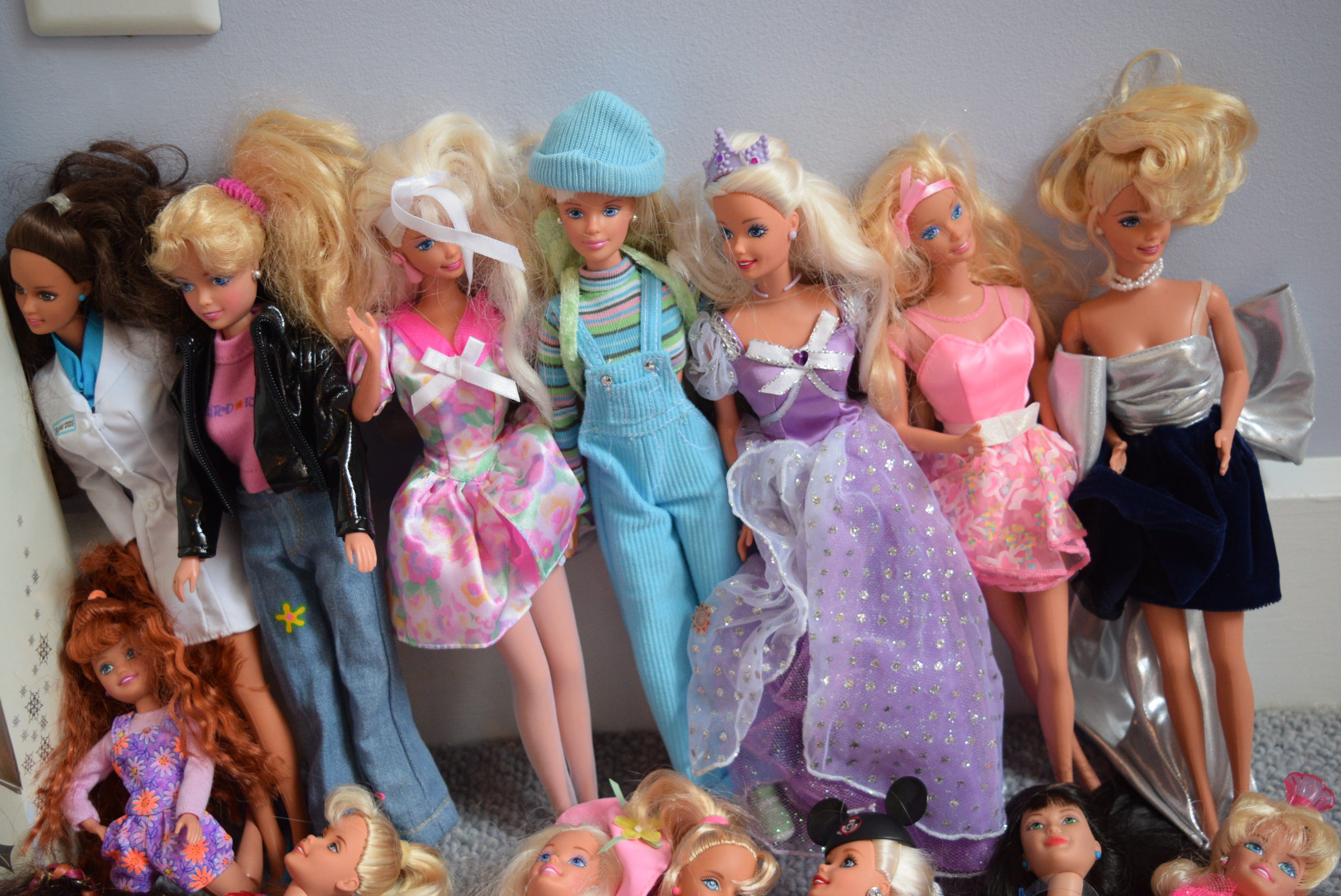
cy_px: 448
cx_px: 670
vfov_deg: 31.9
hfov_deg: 46.4
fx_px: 1566
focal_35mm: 42
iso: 1000
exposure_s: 1/60
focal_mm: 28
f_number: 4.2
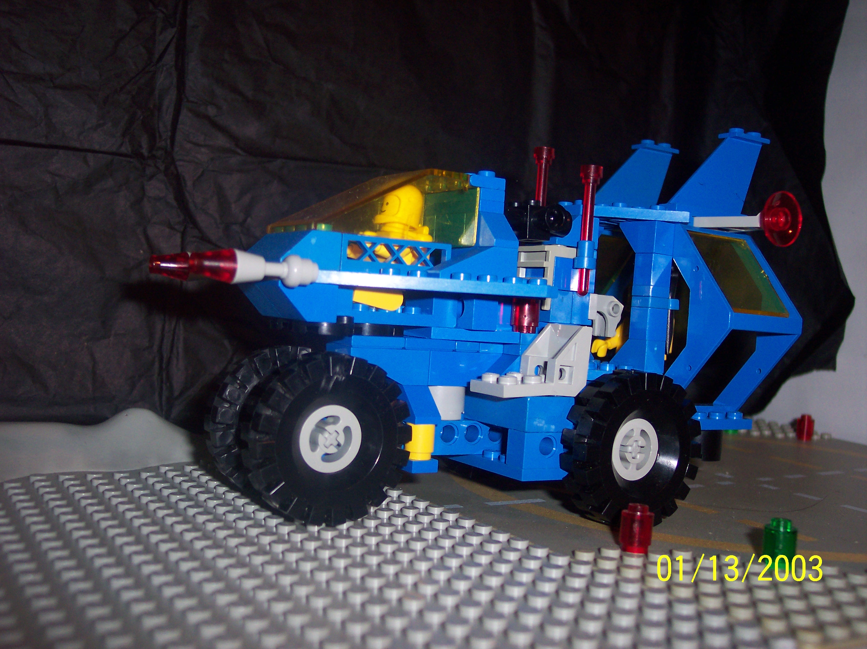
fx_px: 951
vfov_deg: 37.7
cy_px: 324
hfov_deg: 49.0
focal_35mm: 38
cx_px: 434
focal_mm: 8
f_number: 2.8
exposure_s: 1/30
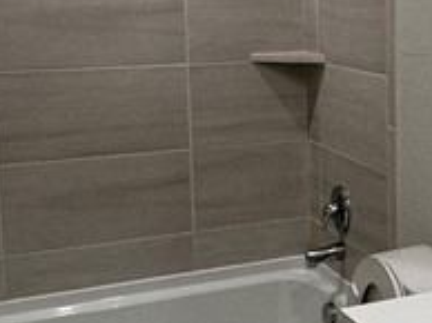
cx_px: 510
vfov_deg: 19.8
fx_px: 922
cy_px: 107
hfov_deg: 24.1
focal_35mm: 74
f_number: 2.2
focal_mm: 2.22
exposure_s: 1/120
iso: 125
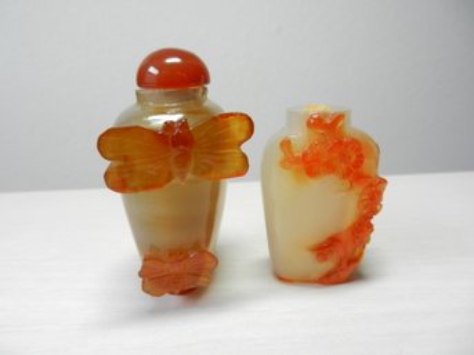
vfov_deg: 54.9
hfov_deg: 69.4
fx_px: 342
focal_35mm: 25
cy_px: 178
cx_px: 237
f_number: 3.5
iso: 640
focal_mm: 4.5
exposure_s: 1/125
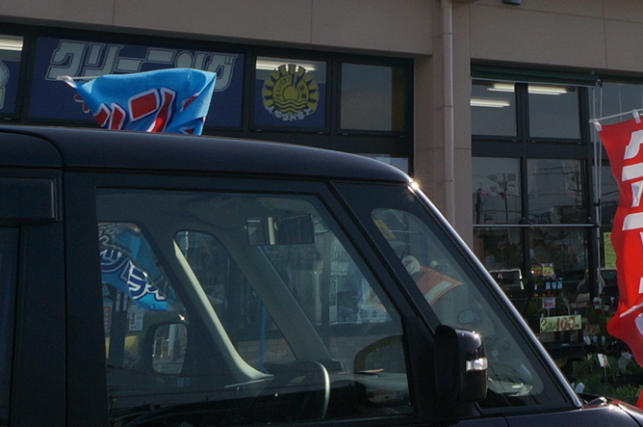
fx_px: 1569
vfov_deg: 14.2
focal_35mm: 88
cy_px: -264
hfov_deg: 22.5
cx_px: 602
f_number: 11
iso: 100
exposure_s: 1/200
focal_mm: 16
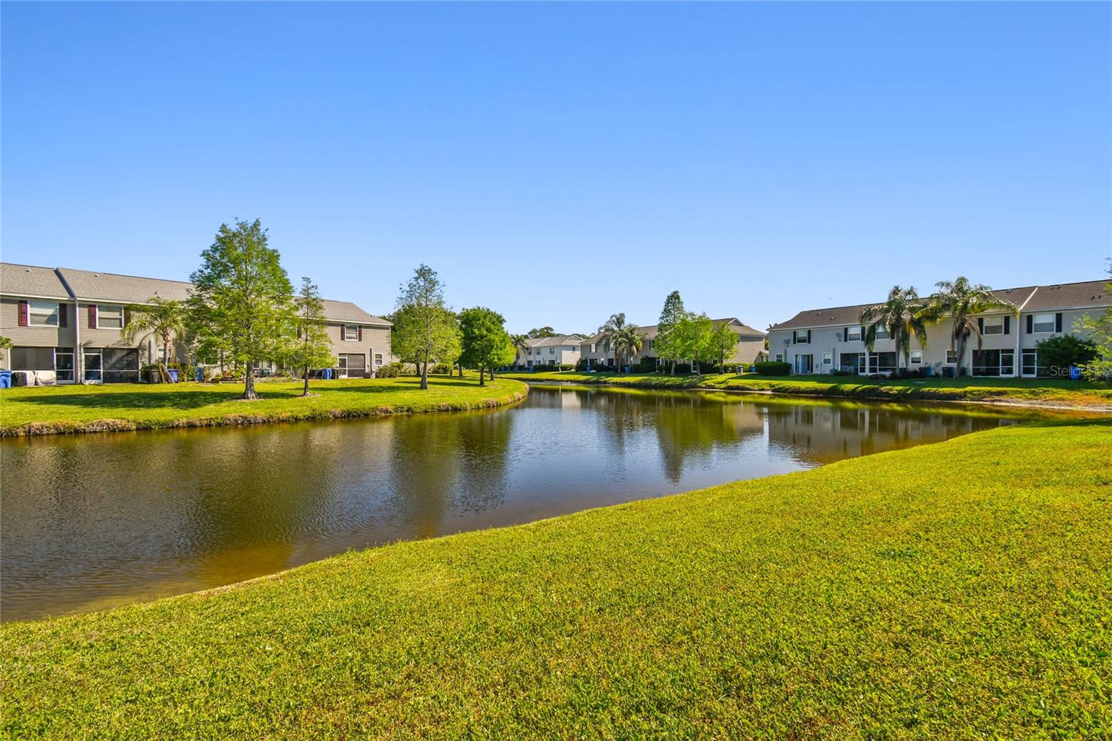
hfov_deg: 100.4
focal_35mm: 15
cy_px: 370
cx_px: 556
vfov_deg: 77.3
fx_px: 463
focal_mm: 10
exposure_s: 1/400
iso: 100
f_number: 7.1
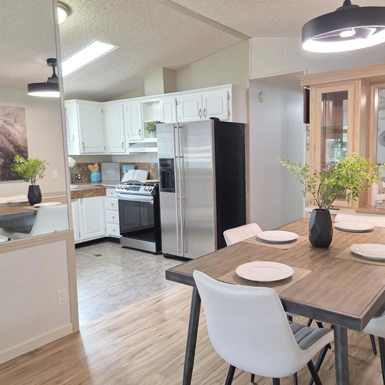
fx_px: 352
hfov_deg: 56.7
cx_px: 237
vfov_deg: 57.3
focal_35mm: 28
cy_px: 197
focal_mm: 6.3
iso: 160
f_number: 1.7
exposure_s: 1/61.3
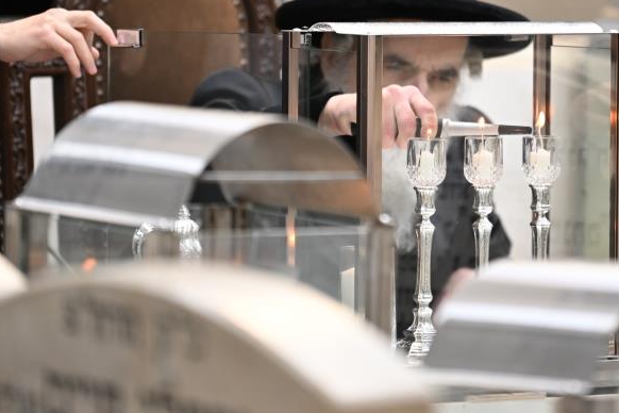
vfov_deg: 3.9
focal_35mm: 352
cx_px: 421
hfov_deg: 5.9
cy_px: 82
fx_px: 6052
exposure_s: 1/125
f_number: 2.8
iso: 800
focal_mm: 200
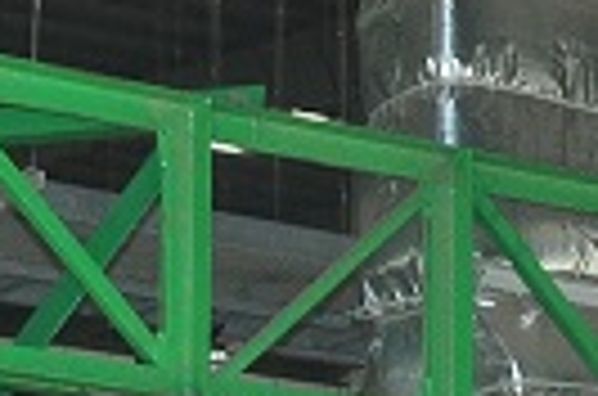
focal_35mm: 195
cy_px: 549
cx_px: 49
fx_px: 3231
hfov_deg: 10.5
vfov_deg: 6.9
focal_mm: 18
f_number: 6.3
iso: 640
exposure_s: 1/100
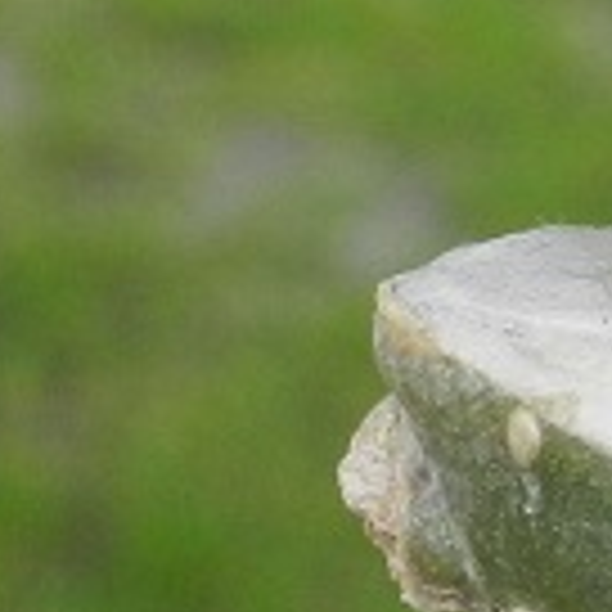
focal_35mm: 60
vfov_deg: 27.8
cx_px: 868
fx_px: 1200
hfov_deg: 23.8
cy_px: 526
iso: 160
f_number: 3.4
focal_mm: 4
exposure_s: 1/100
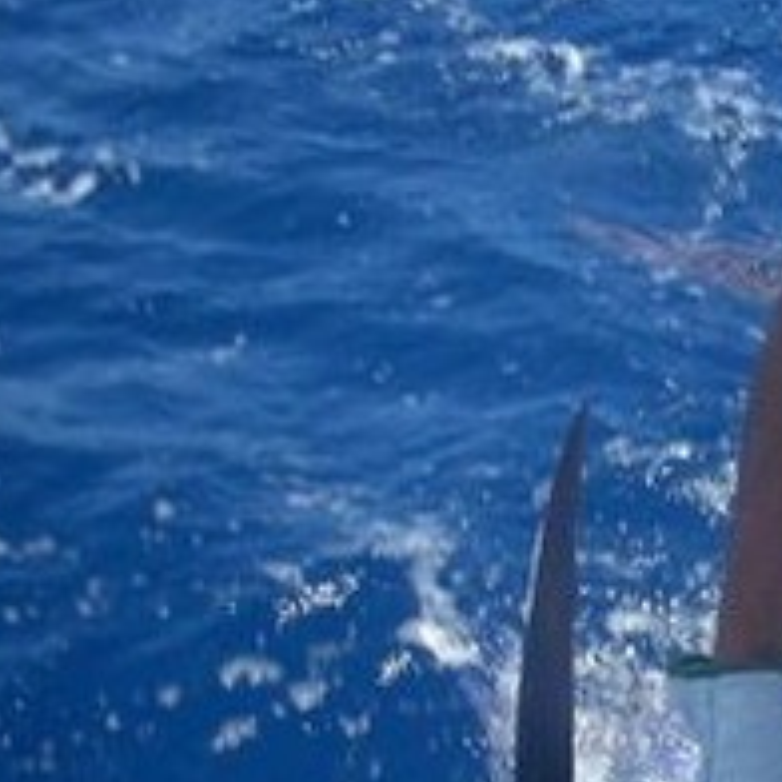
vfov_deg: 16.5
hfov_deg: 16.2
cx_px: 822
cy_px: 527
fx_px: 2684
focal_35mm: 105
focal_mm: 6.2
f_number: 5.6
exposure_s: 1/149
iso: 64
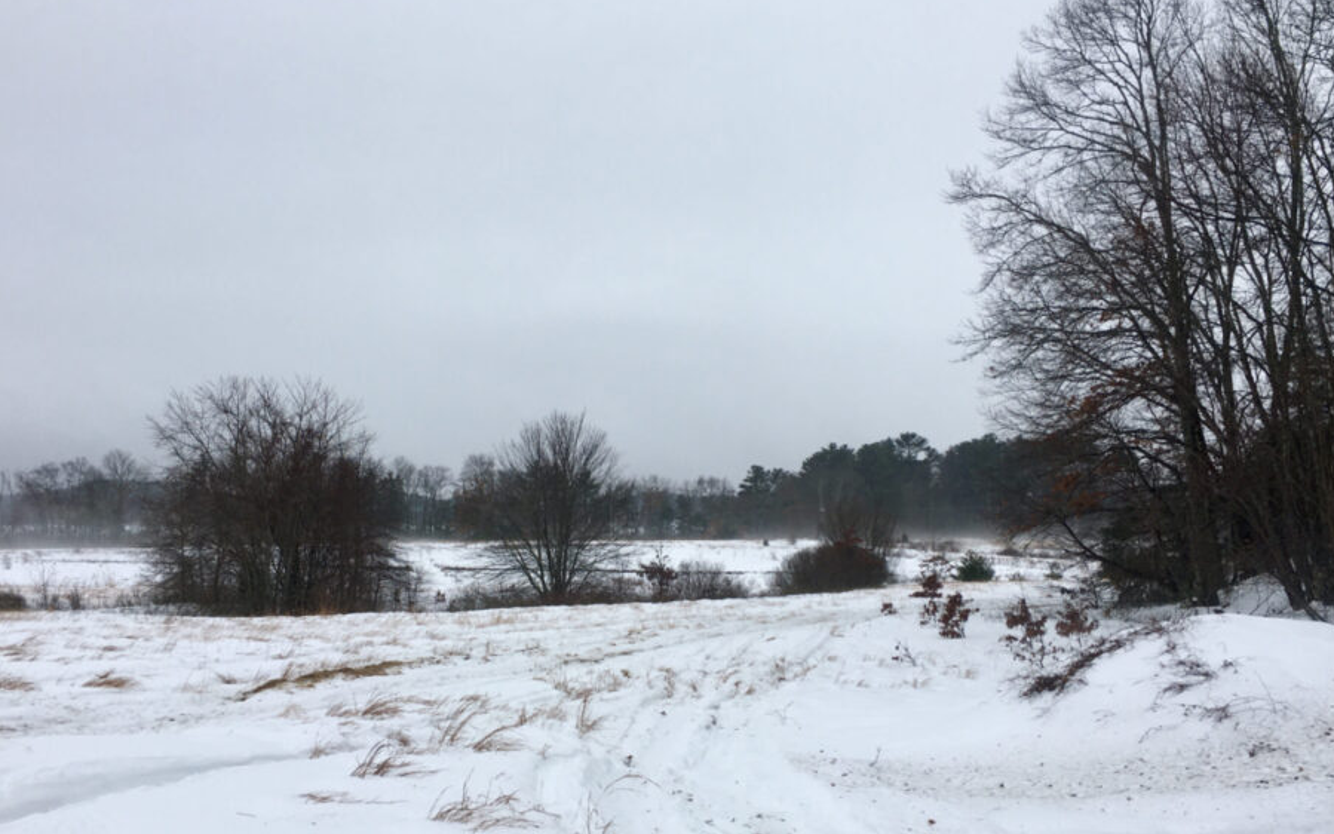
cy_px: 466
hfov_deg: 55.3
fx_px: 1273
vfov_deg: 36.2
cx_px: 651
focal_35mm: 35
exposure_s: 1/725
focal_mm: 4.15
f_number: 2.2
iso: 25
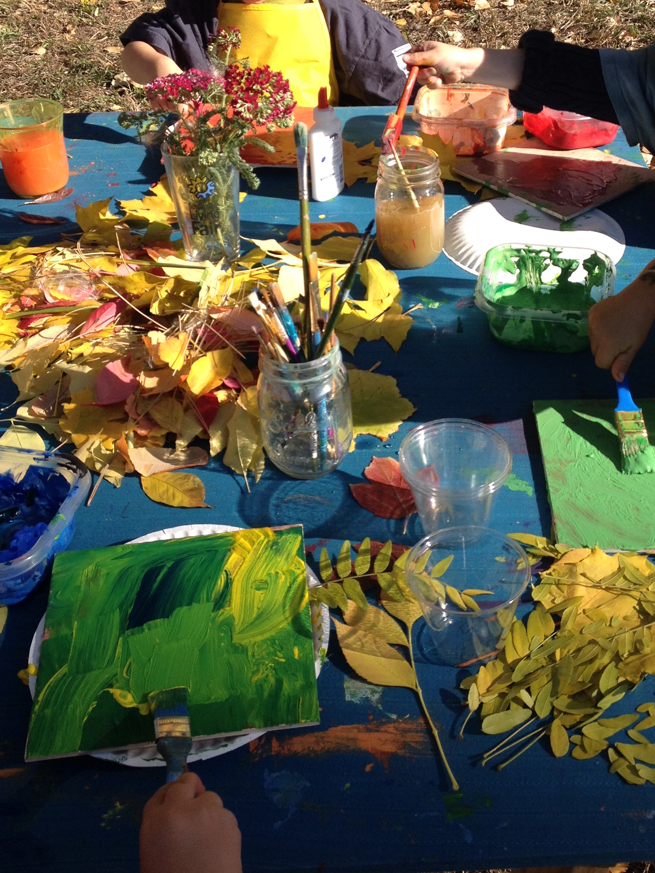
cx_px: 410
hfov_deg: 29.0
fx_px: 1261
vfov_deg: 37.8
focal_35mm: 50
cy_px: 288
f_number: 2.4
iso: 50
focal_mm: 4.28
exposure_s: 1/986
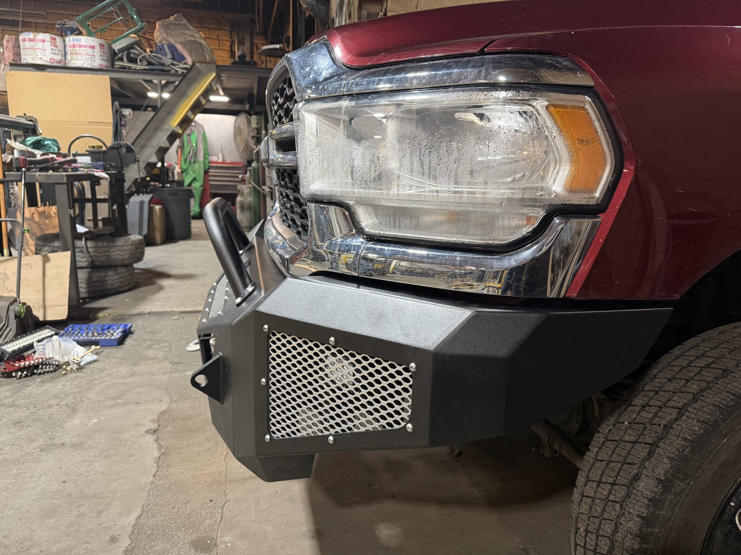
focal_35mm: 24
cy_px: 278
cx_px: 370
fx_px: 514
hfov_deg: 71.6
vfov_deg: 56.8
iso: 250
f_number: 1.78
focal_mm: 6.76
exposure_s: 1/60
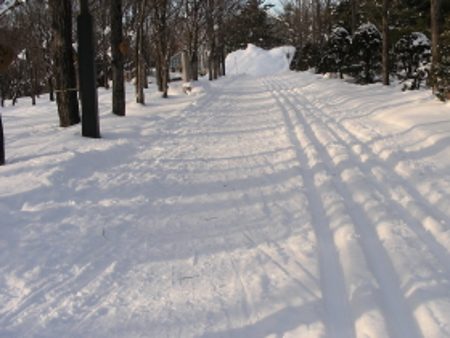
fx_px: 793
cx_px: 318
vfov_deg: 23.9
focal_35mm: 61
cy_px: 122
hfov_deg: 31.3
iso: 50
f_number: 4
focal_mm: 6.3
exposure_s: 1/204
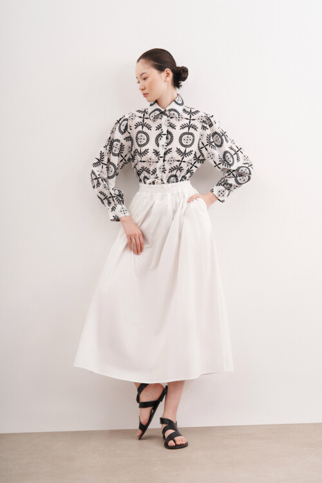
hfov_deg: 19.5
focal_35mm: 70
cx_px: 161
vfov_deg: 28.8
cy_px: 242
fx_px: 939
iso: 400
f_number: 11
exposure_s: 1/160
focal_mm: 70
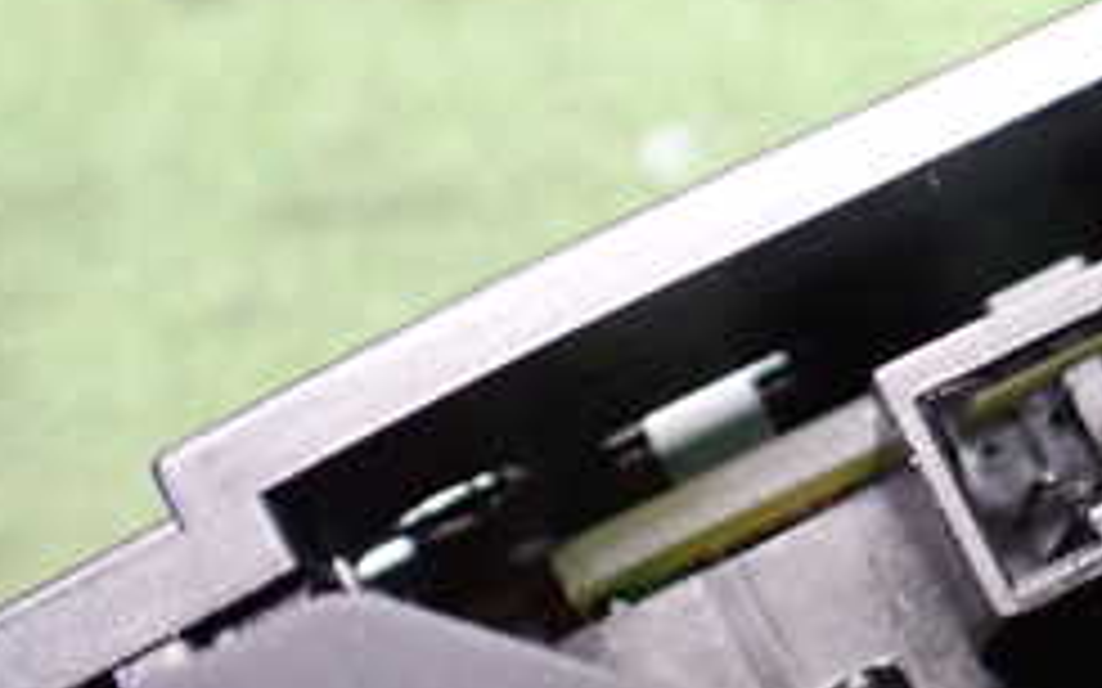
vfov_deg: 16.7
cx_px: 1174
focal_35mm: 78
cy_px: 405
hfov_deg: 24.9
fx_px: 2342
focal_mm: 5.4
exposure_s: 1/50
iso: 800
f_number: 2.3
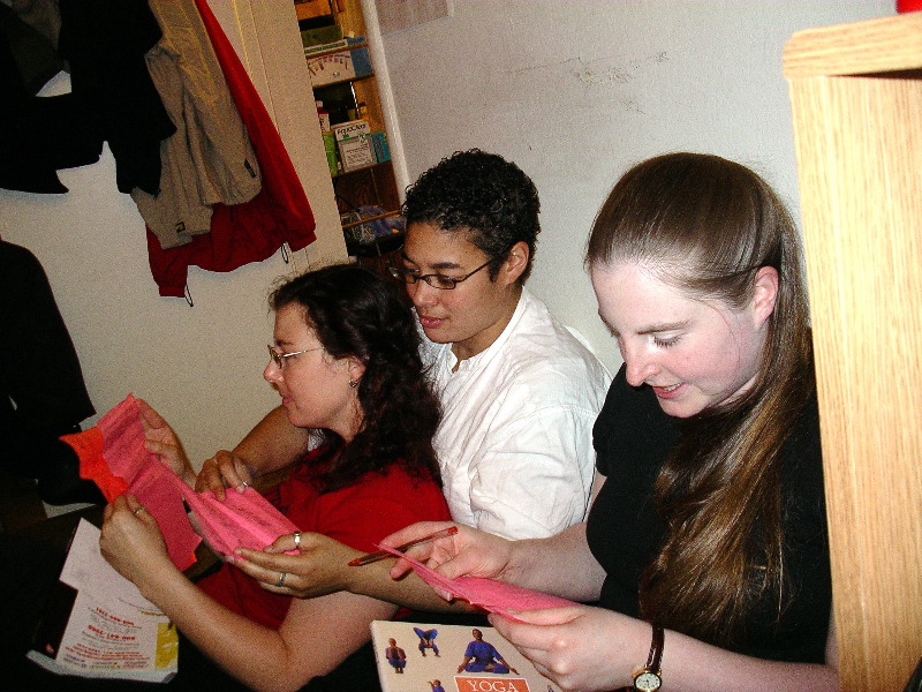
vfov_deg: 38.7
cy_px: 346
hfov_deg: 50.1
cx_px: 461
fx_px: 985
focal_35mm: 37
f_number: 2.8
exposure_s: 1/40
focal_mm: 7.8
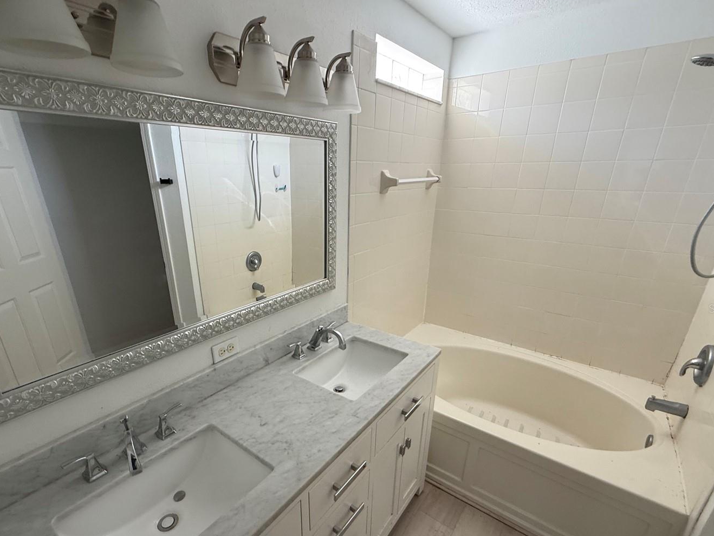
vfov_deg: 74.3
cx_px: 327
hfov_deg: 90.8
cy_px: 308
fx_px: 351
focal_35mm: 17
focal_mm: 2.22
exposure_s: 1/99
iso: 160
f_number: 2.2
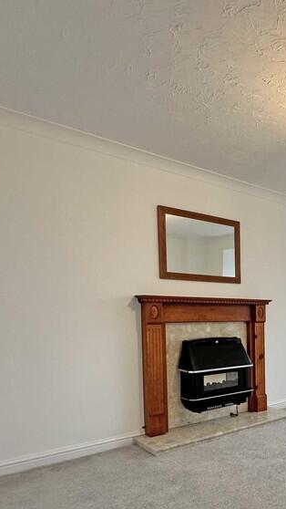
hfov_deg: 36.9
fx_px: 377
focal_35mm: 28
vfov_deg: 66.3
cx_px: 291
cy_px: 335
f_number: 2.2
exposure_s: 1/100
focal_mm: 2.22
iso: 200
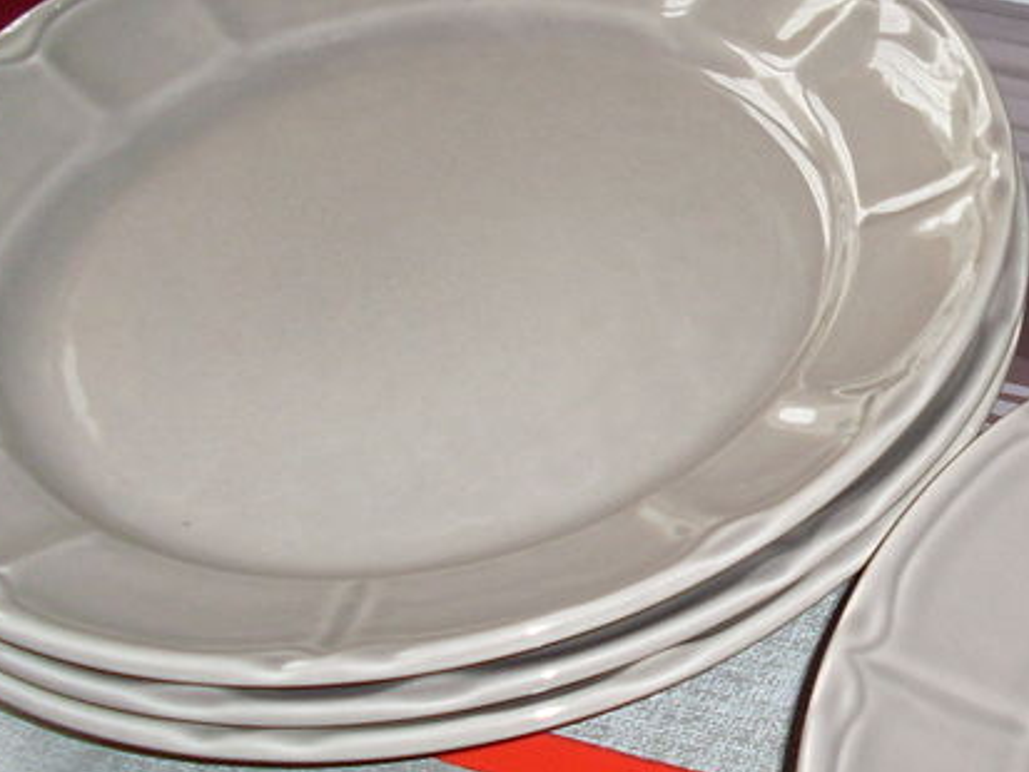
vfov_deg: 16.0
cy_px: 274
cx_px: 1129
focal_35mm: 92
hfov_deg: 20.3
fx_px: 2736
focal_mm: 6.3
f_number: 3
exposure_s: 1/45
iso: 100
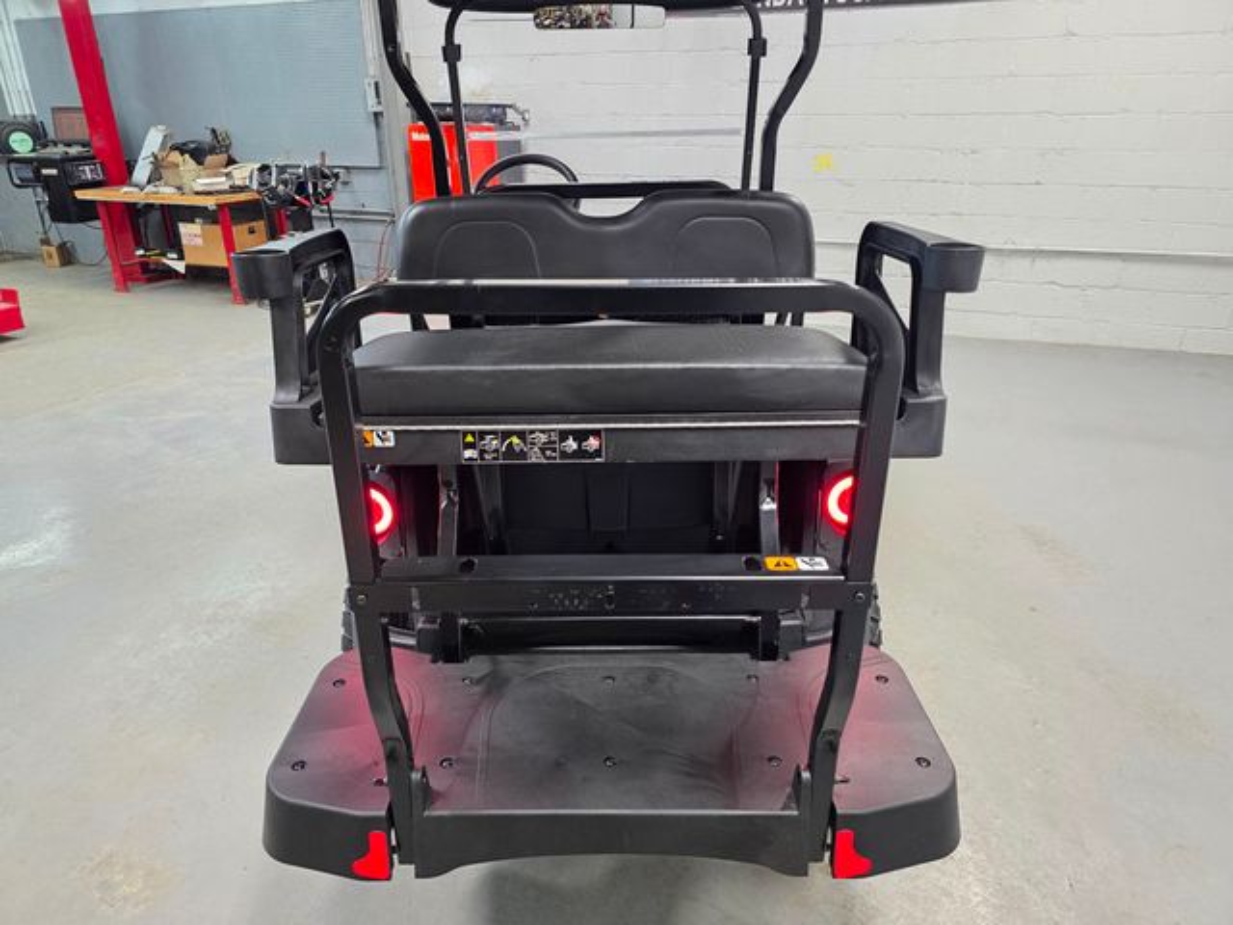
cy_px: 462
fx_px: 819
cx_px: 616
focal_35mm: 23
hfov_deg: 73.9
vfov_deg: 58.9
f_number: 1.7
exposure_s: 1/120
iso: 200
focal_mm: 6.3
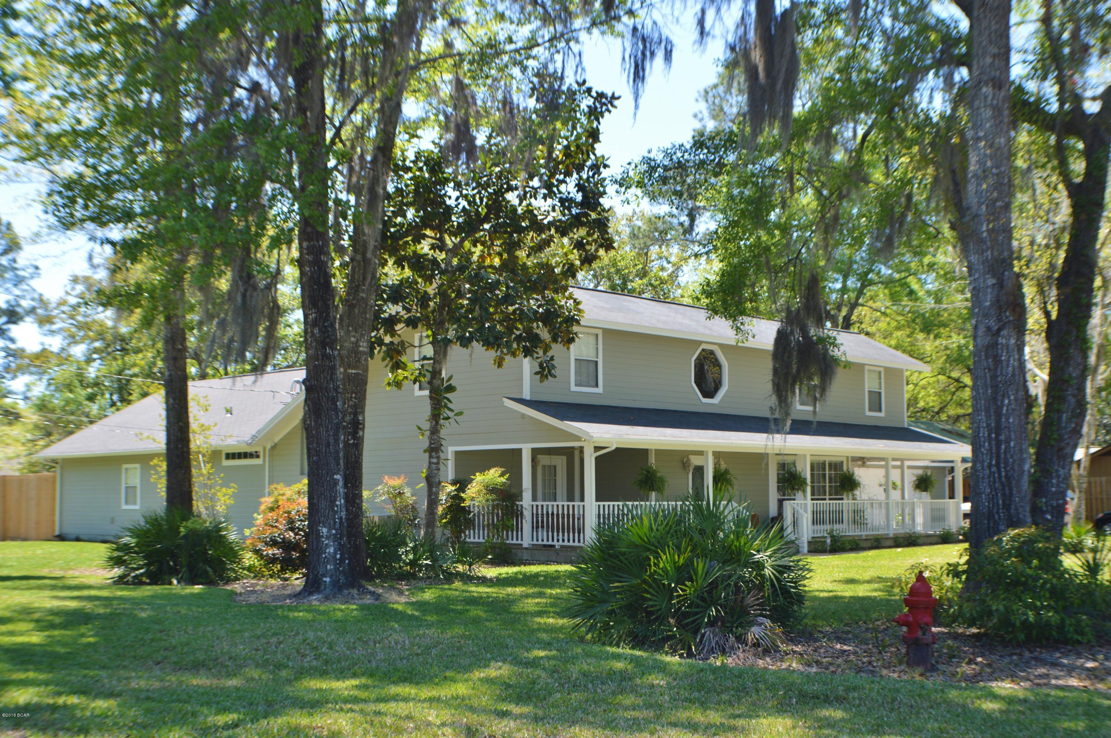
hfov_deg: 35.1
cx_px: 556
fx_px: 1757
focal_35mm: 57
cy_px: 369
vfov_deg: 23.7
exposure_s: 1/125
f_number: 5.6
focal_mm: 38
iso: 100
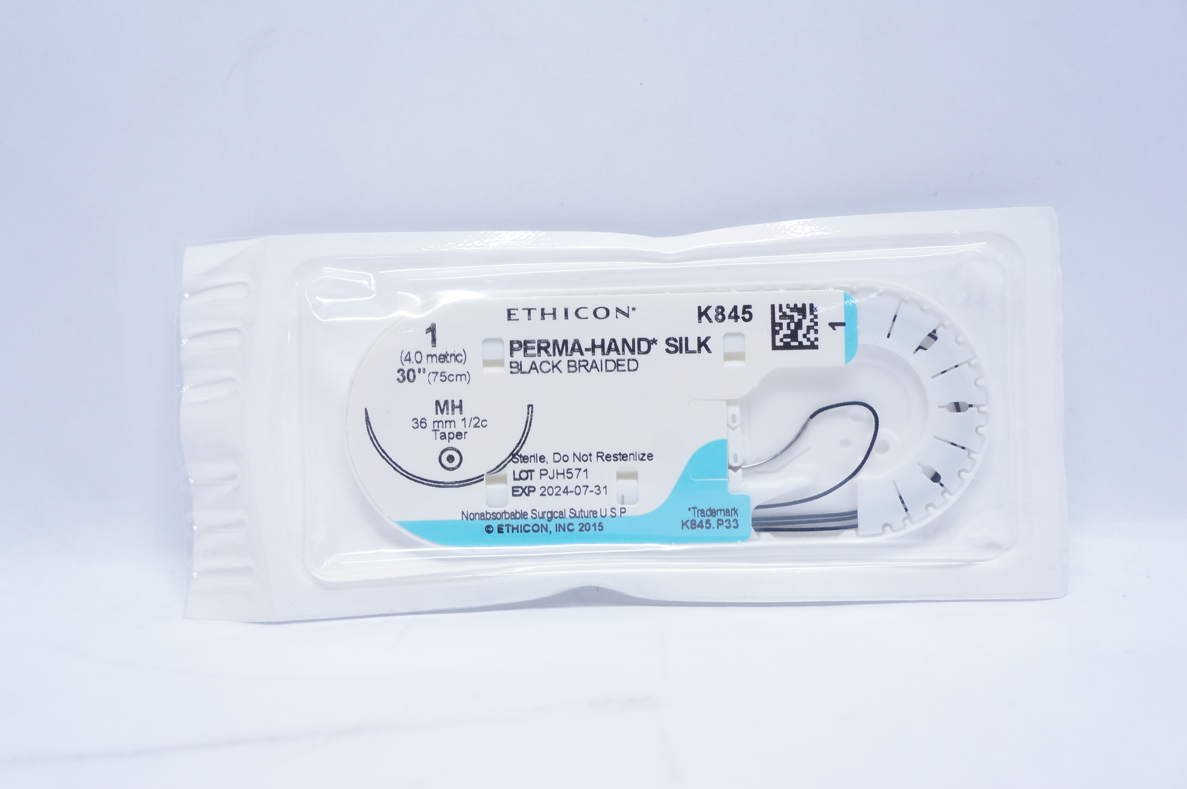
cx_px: 594
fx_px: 1433
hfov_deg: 45.0
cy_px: 394
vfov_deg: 30.8
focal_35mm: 44
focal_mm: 29
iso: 800
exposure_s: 1/60
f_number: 5.6
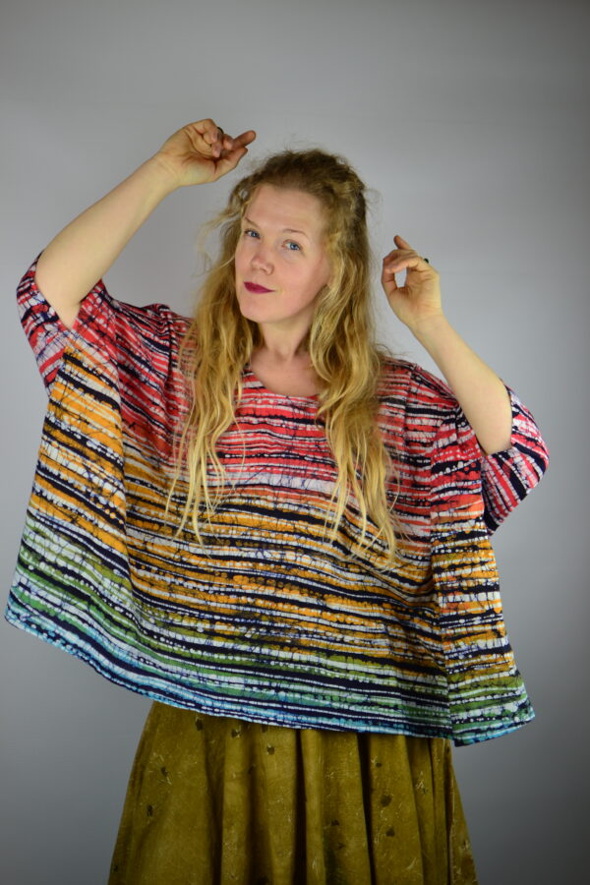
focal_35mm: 52
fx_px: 1291
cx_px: 295
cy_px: 442
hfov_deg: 25.8
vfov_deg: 37.9
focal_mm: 35
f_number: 1.8
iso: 100
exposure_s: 1/125
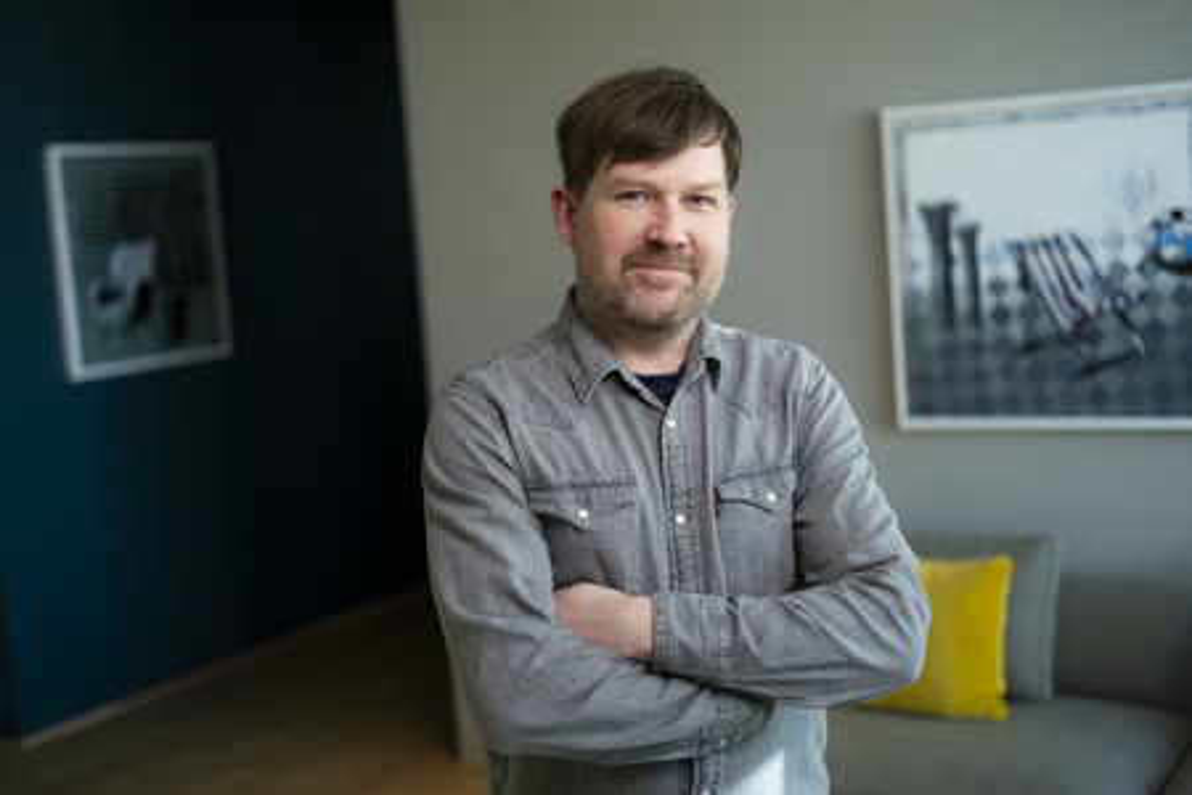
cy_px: 398
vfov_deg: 27.0
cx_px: 596
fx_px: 1655
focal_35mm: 50
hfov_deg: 39.6
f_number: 1.4
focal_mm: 33
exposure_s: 1/640
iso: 400
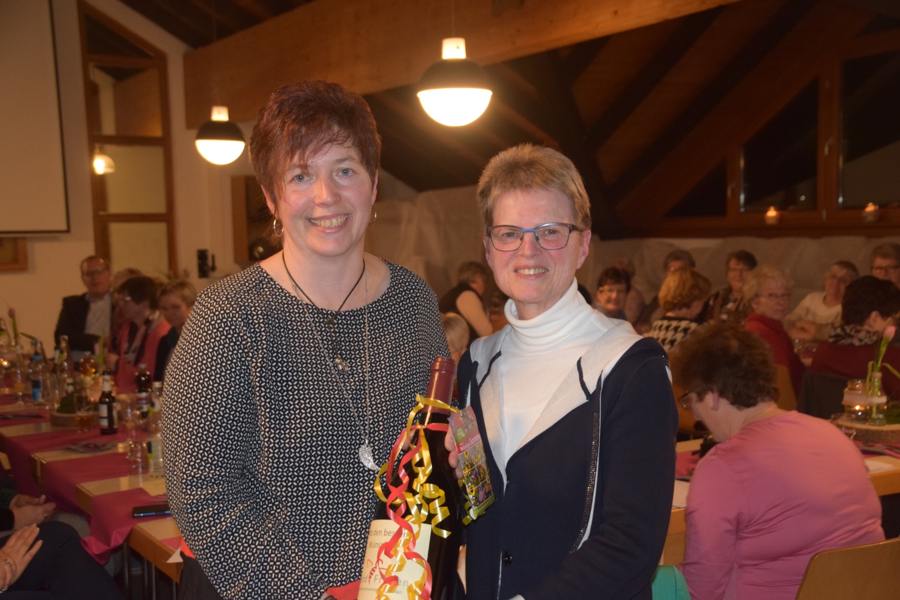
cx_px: 450
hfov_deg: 41.1
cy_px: 300
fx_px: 1200
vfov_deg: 28.1
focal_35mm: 48
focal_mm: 32
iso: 1800
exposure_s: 1/60
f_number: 4.2
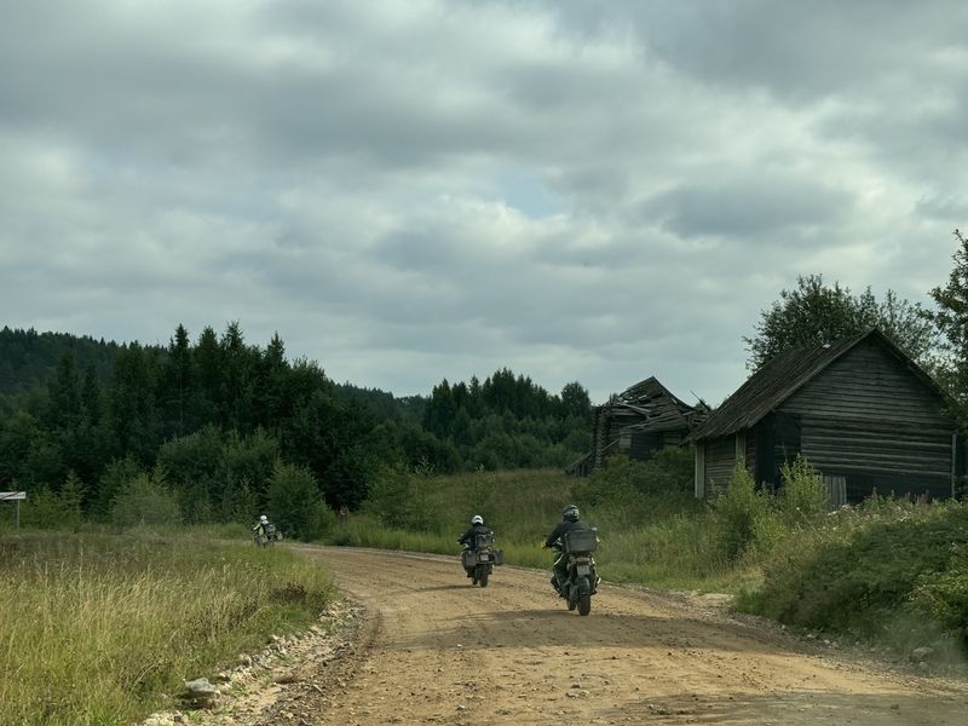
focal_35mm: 48
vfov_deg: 30.3
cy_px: 363
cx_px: 484
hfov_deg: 39.7
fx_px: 1342
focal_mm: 6.76
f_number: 1.78
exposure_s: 1/4310
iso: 64
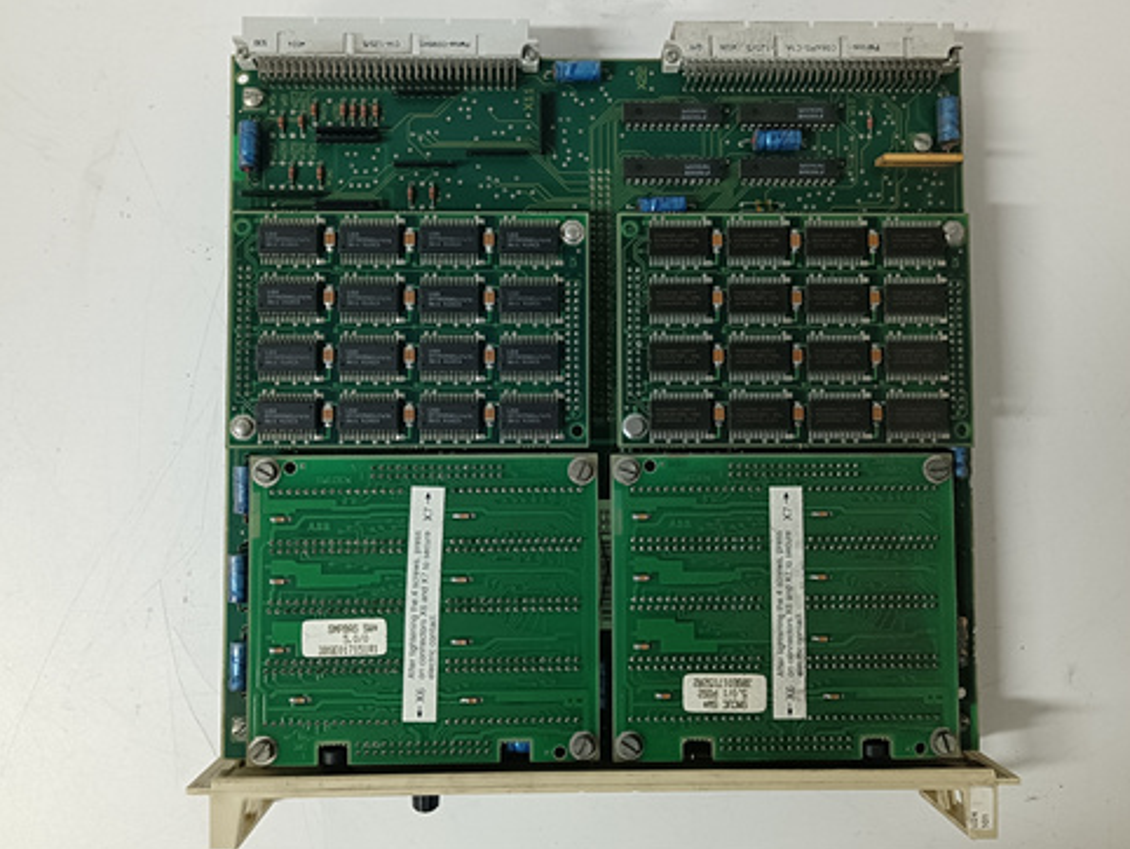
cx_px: 563
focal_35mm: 28
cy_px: 419
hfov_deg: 63.4
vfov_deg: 49.8
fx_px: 914
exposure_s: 1/100
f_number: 1.9
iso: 2091
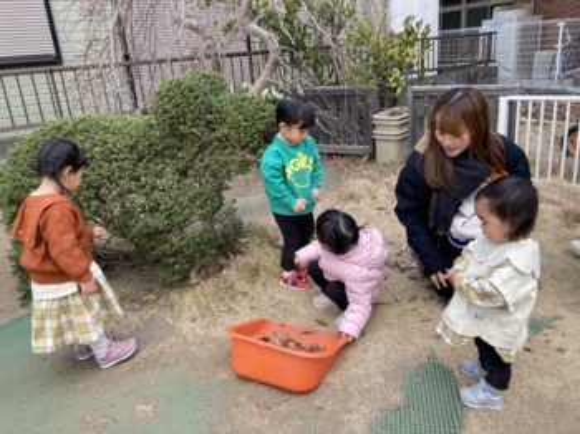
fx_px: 469
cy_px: 217
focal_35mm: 28
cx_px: 290
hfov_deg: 63.5
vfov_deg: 49.7
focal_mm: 3.99
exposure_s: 1/156
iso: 20
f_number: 1.8
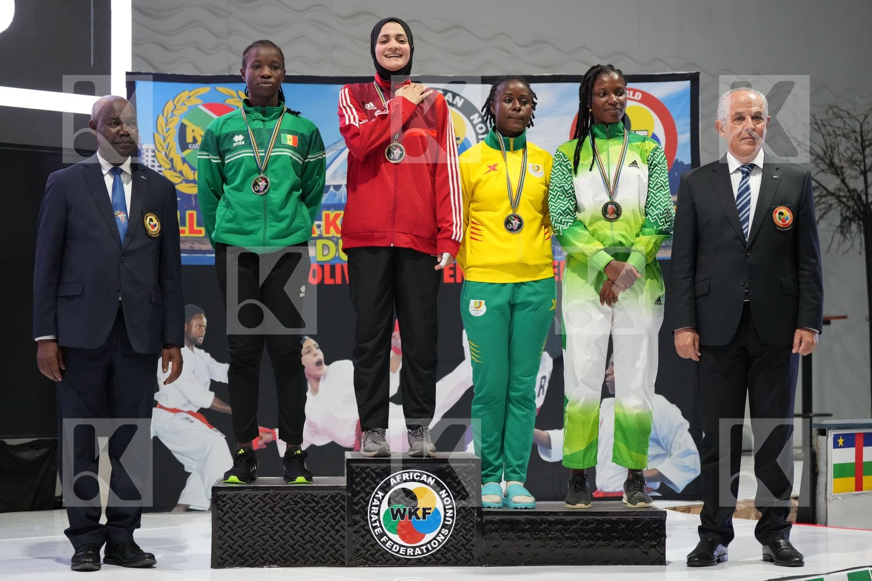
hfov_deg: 28.8
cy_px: 290
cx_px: 436
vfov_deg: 19.5
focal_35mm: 70
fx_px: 1695
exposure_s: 1/250
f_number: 2.8
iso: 4000
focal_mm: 70
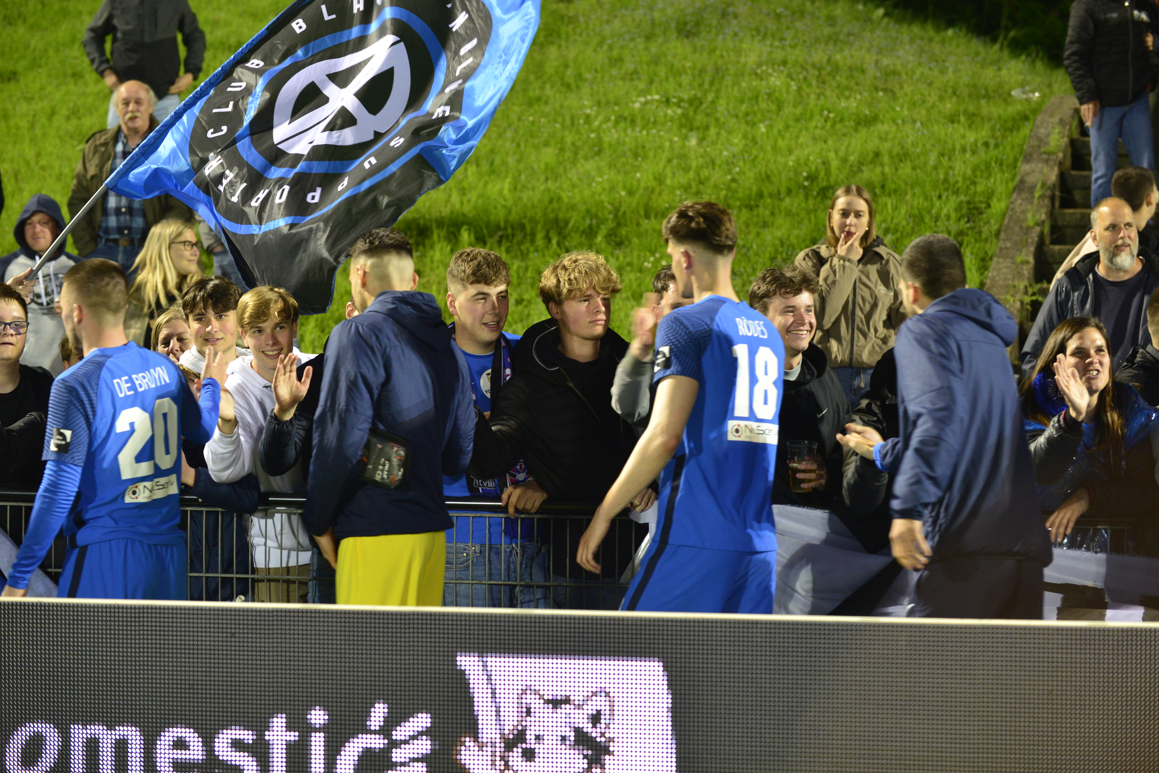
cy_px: 387
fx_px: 3895
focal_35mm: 121
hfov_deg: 16.9
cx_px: 583
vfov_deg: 11.3
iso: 1600
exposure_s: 1/125
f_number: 4
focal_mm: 120
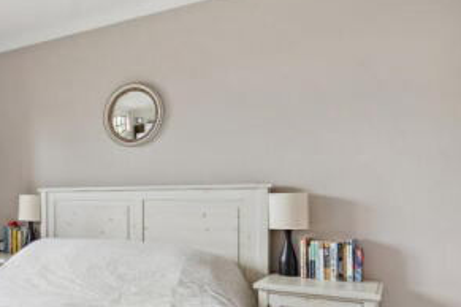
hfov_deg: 46.3
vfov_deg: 36.4
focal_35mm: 36
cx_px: 21
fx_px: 461
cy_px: 210
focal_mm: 16
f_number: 5.6
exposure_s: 1/2
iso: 200
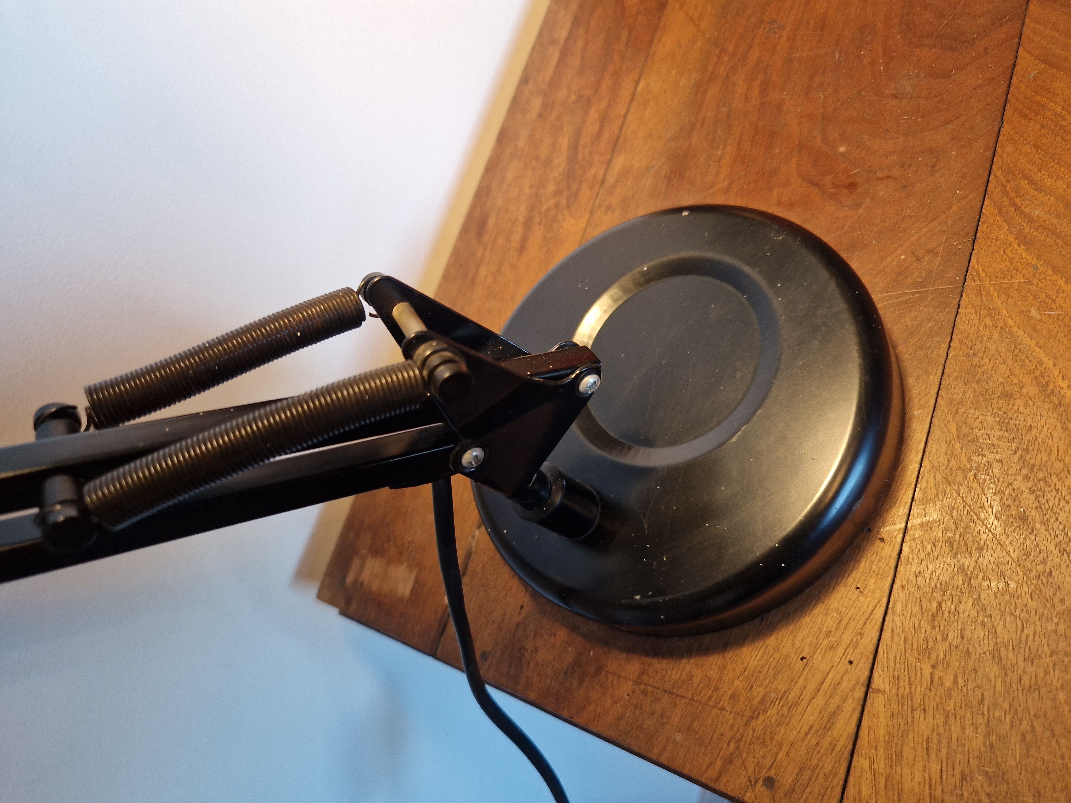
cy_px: 402
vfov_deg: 58.9
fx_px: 712
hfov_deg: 73.9
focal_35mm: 23
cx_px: 536
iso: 50
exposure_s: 1/100
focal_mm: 5.4
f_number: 1.8
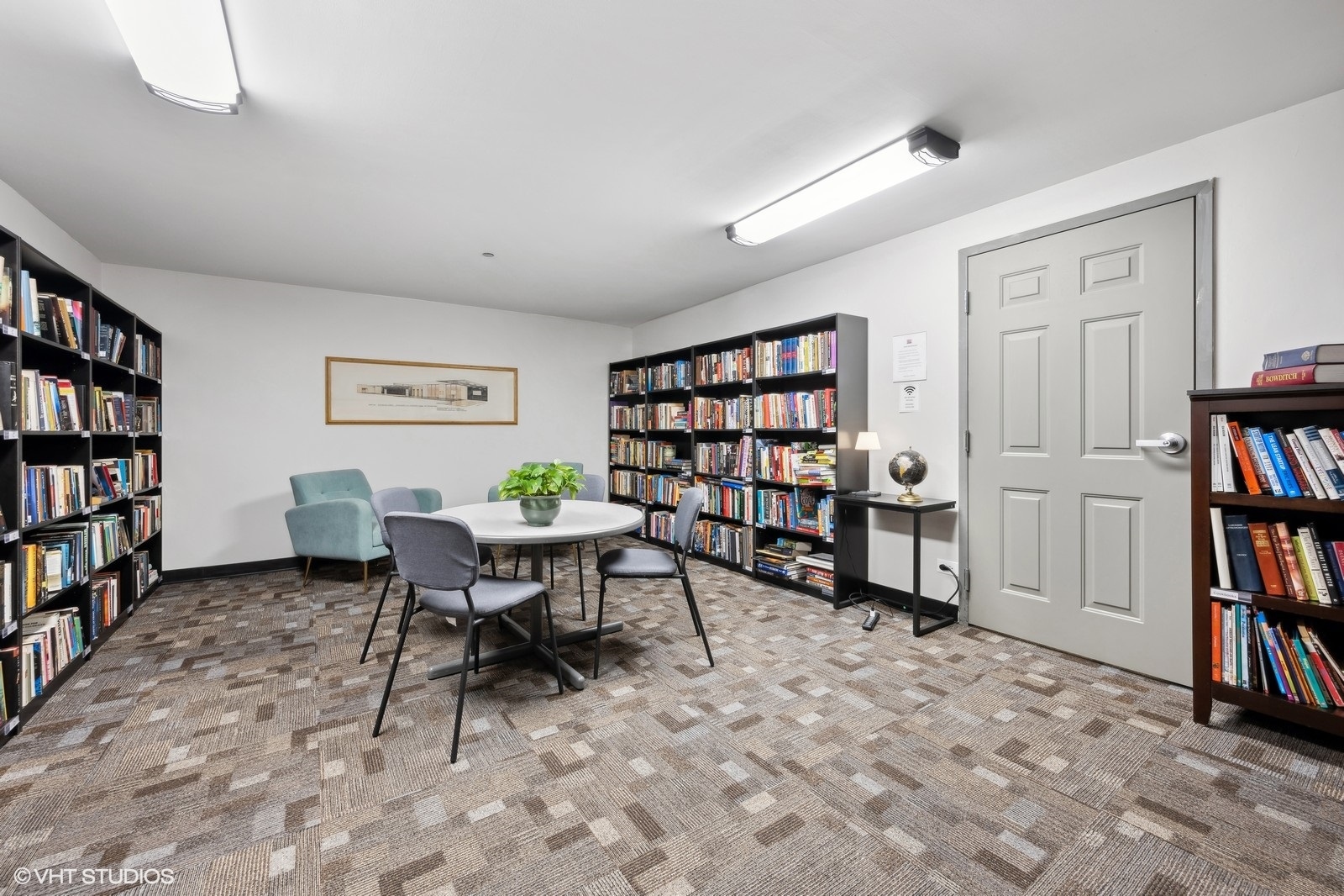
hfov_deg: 104.3
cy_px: 448
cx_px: 672
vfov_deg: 81.2
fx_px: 523
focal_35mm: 14
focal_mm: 14
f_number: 9.5
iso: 200
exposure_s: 1/4
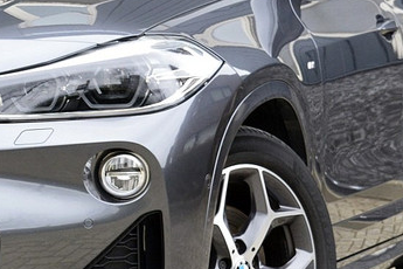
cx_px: -16
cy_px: 94
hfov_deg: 12.0
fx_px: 1892
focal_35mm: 169
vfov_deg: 8.1
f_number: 8
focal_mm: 38
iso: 720
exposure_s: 1/60
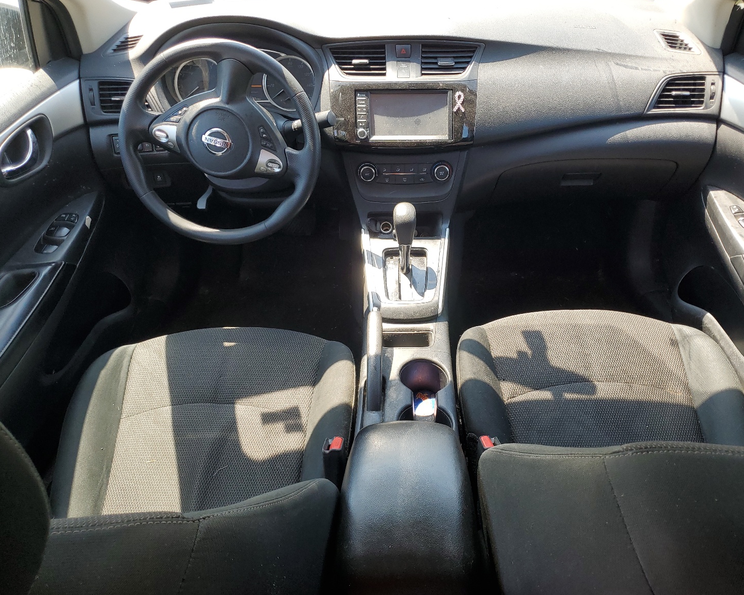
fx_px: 617
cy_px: 296
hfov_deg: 62.1
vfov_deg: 51.5
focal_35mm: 28
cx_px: 407
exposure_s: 1/278
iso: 50
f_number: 1.5
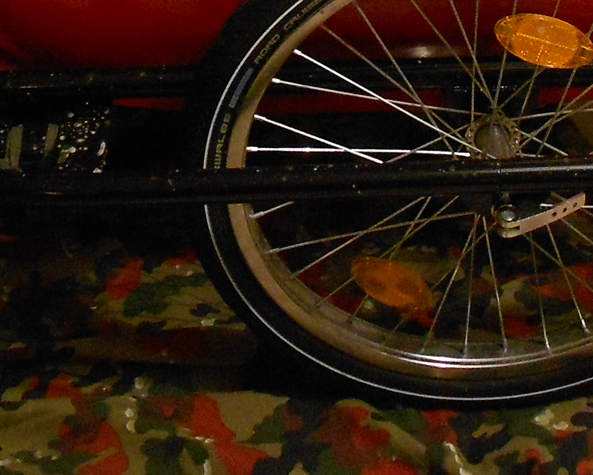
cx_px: 473
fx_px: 1703
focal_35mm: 97
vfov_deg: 14.7
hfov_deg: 19.6
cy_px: -260
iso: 400
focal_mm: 5.1
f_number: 3.4
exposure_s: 1/15
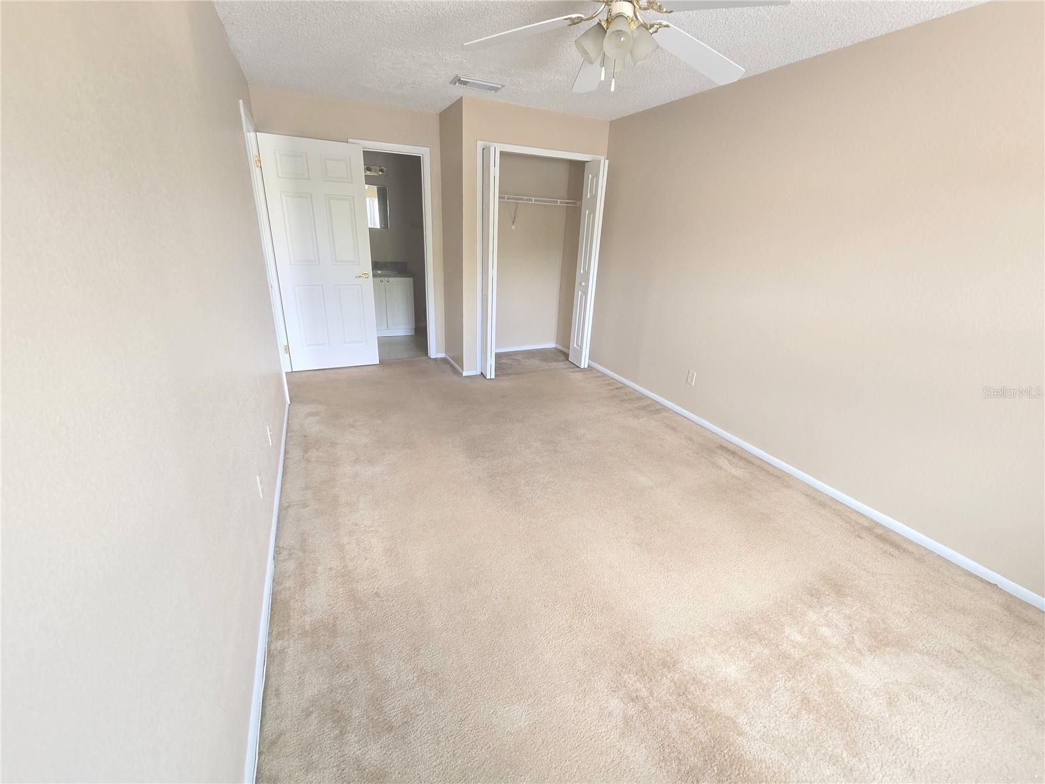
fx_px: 392
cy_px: 392
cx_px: 522
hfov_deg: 106.2
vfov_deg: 89.9
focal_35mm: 13
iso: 125
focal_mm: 2.2
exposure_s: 1/60
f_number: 2.2
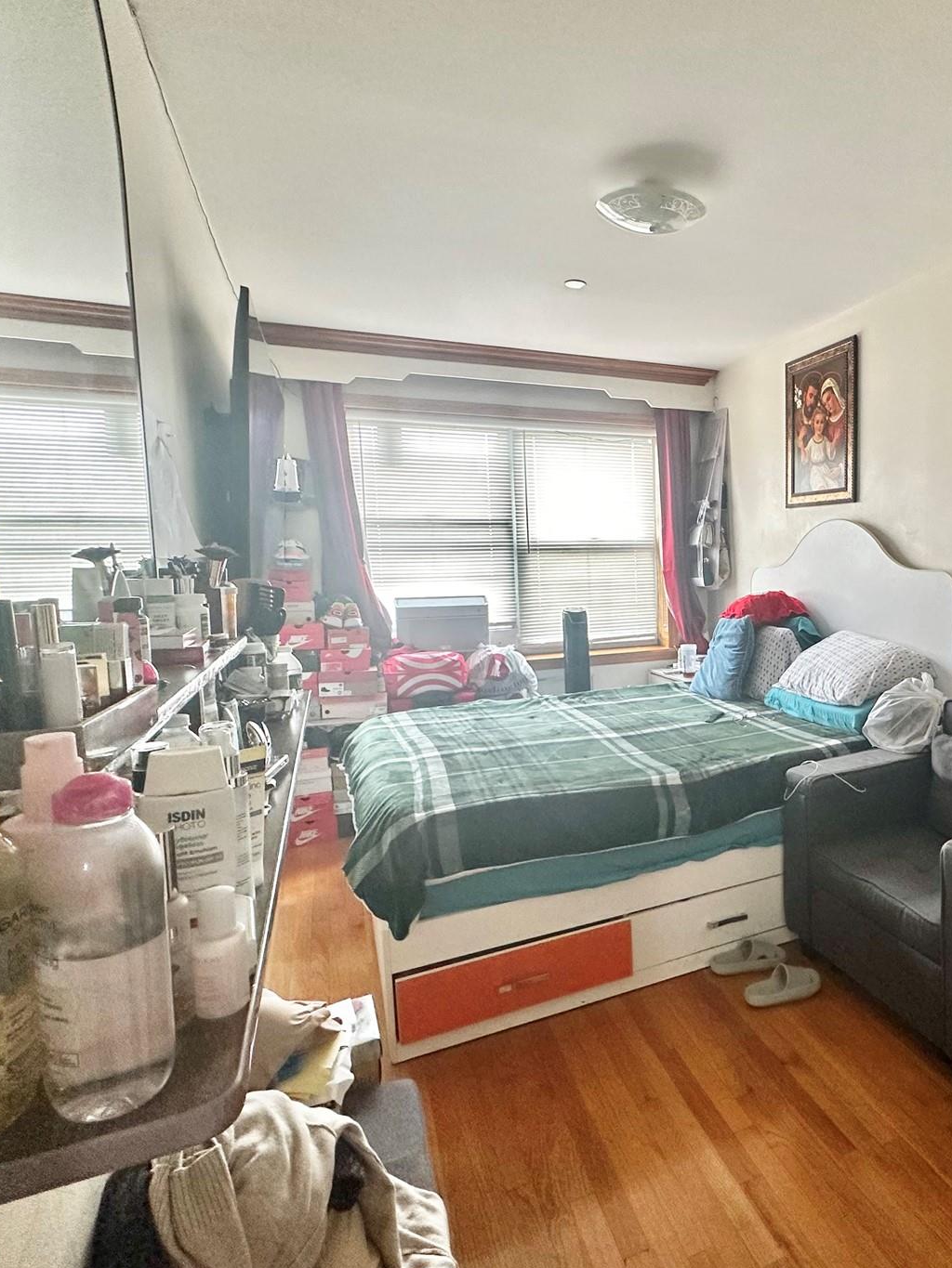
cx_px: 720
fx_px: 770
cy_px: 624
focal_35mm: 21
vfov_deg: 79.0
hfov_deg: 59.9
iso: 250
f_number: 2.2
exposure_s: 1/120
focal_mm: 2.22
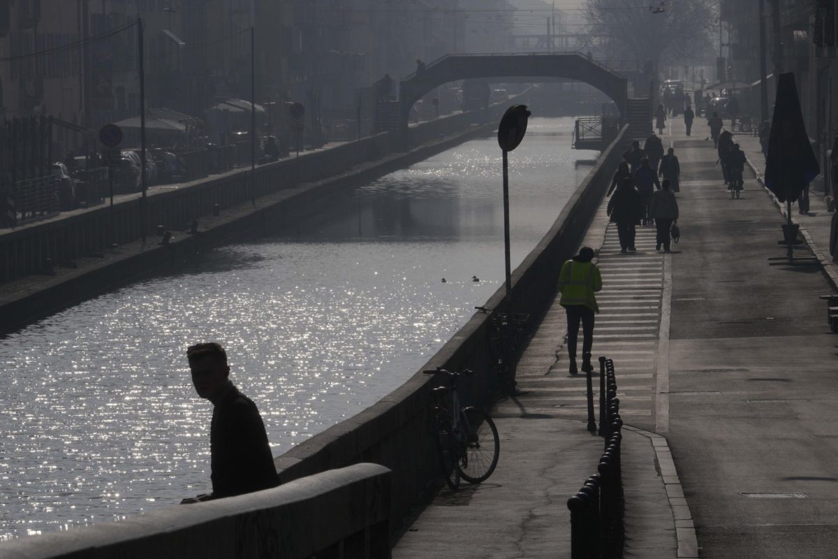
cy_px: 280
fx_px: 6983
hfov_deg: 6.9
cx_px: 419
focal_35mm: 300
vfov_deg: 4.6
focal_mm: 200
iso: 200
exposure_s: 1/640
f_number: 20
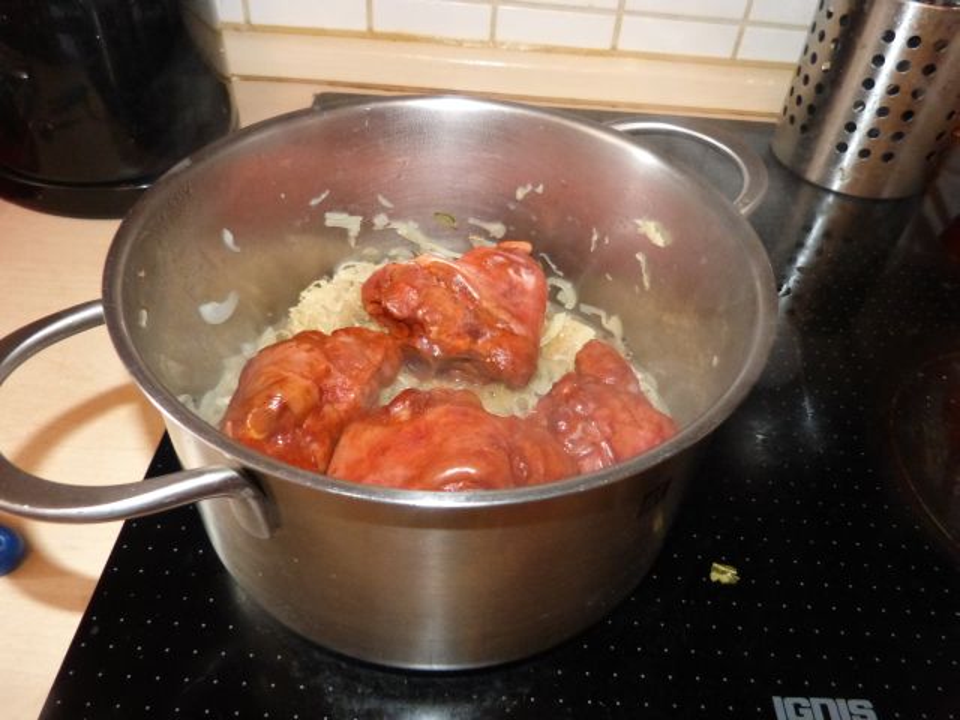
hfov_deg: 69.4
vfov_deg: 54.9
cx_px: 480
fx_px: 693
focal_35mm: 25
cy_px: 360
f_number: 2.8
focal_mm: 4.5
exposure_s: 1/60
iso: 800
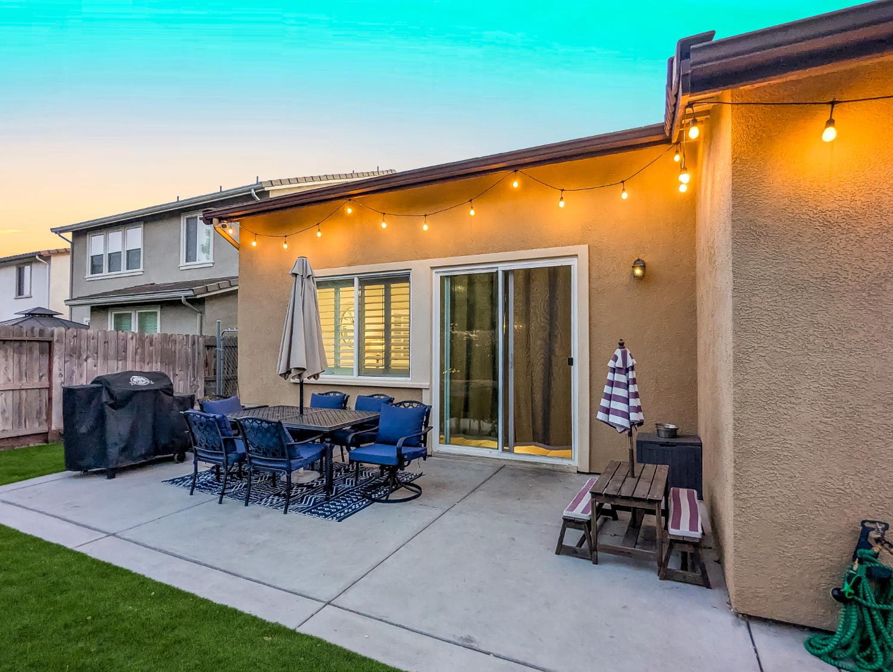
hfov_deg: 94.4
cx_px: 446
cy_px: 336
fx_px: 413
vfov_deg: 78.2
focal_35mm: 16
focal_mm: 2.35
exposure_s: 1/30
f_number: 2.2
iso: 158
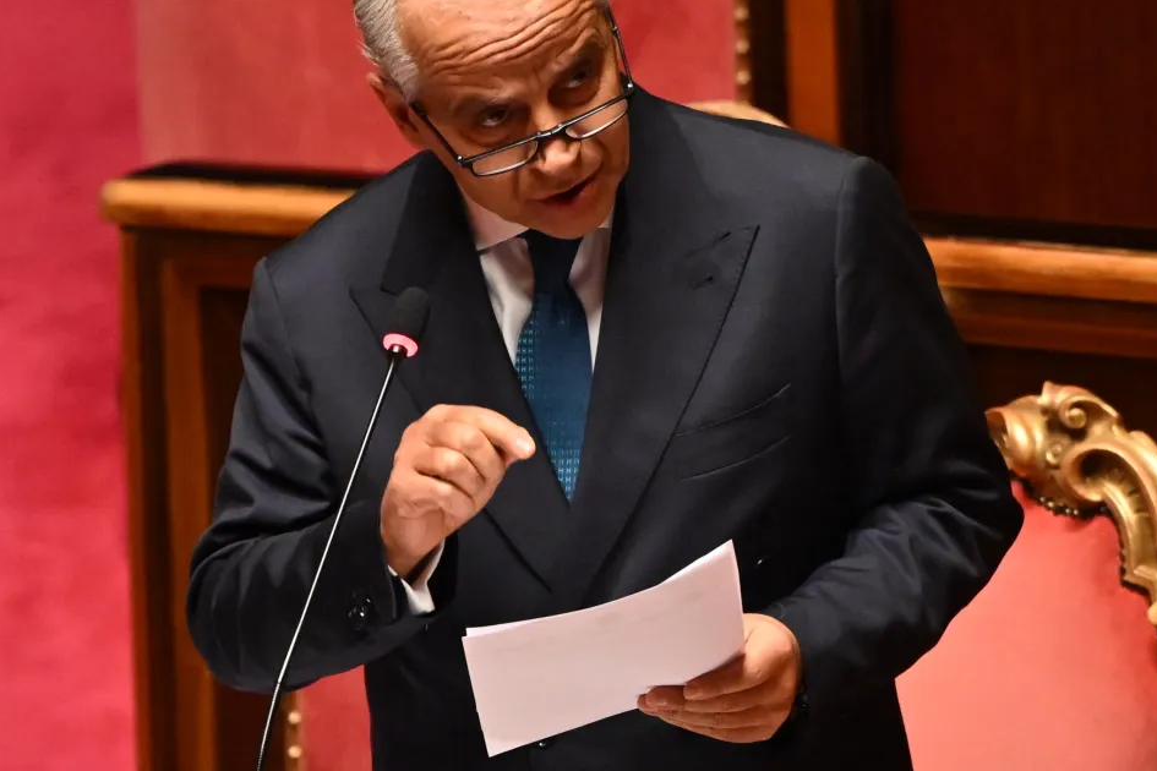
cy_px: 311
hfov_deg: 5.4
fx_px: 12244
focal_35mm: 381
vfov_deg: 3.6
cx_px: 693
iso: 2500
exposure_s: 1/250
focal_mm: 200
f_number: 2.8
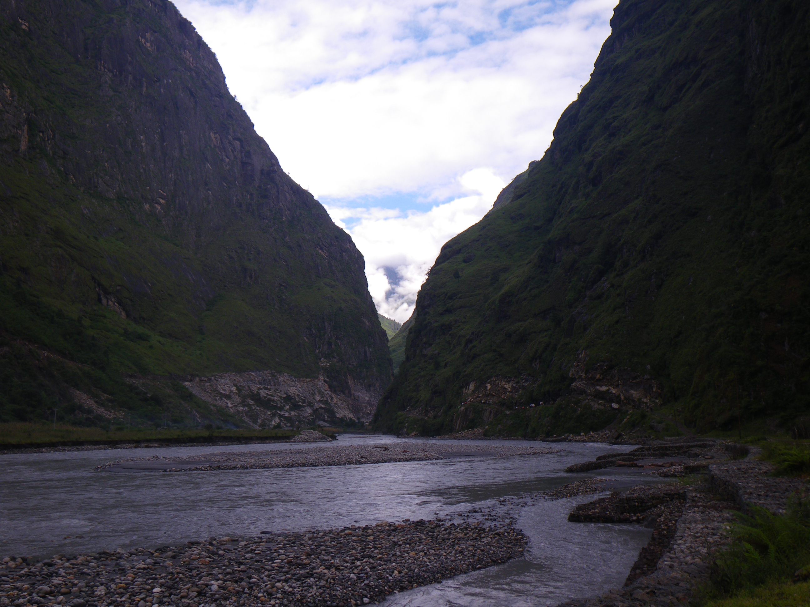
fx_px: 796
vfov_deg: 41.8
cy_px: 304
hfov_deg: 54.0
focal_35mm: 34
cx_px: 405
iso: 50
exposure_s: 1/125
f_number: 4.6
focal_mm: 6.1
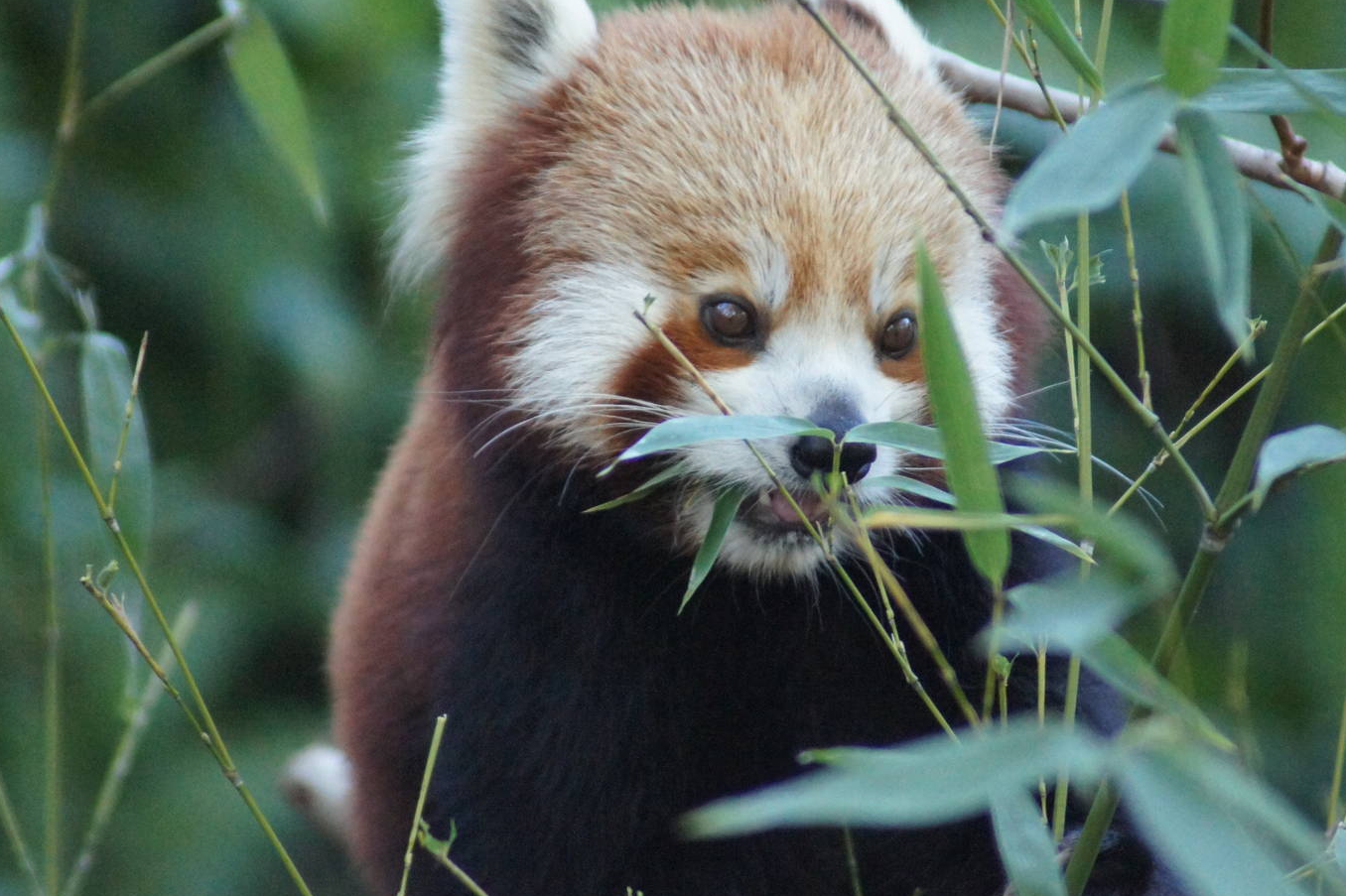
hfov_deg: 3.9
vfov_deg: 2.6
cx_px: 788
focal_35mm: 531
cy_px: 437
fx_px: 19845
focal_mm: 300
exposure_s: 1/320
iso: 3200
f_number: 5.6
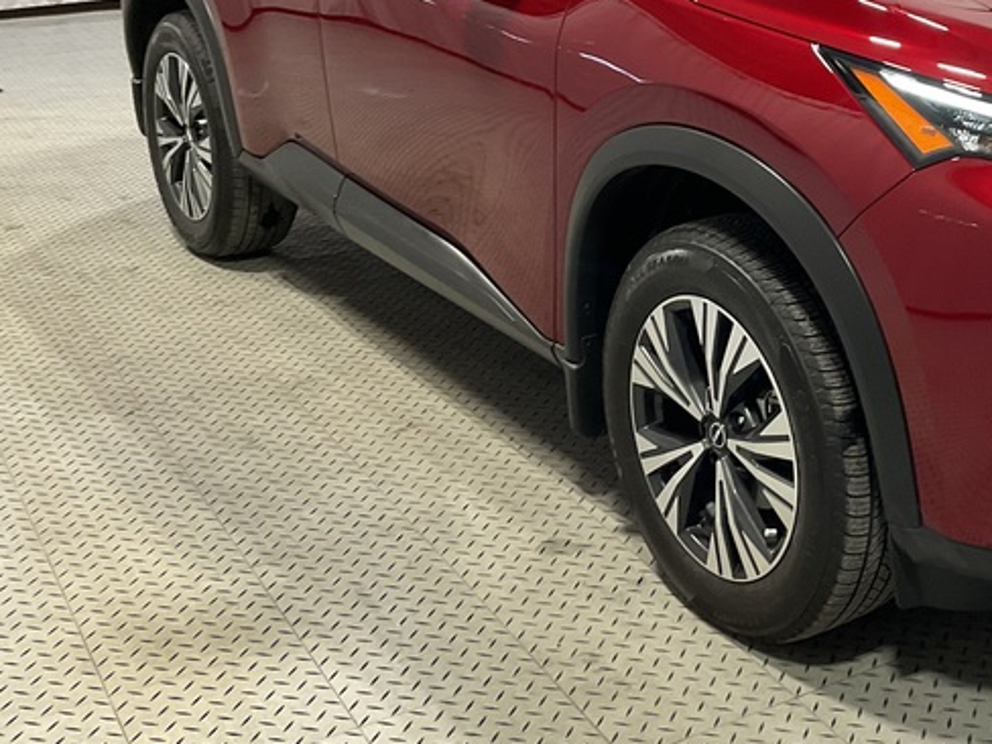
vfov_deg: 25.4
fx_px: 1633
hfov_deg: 32.5
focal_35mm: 57
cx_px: 838
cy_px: 203
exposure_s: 1/60
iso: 80
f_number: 1.8
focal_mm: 3
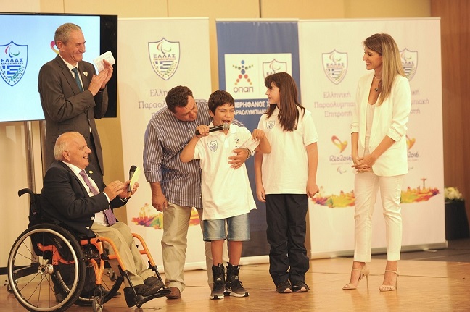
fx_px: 1696
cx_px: 235
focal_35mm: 130
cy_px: 156
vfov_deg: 10.5
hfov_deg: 15.8
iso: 800
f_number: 2.8
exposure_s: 1/160
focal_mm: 130
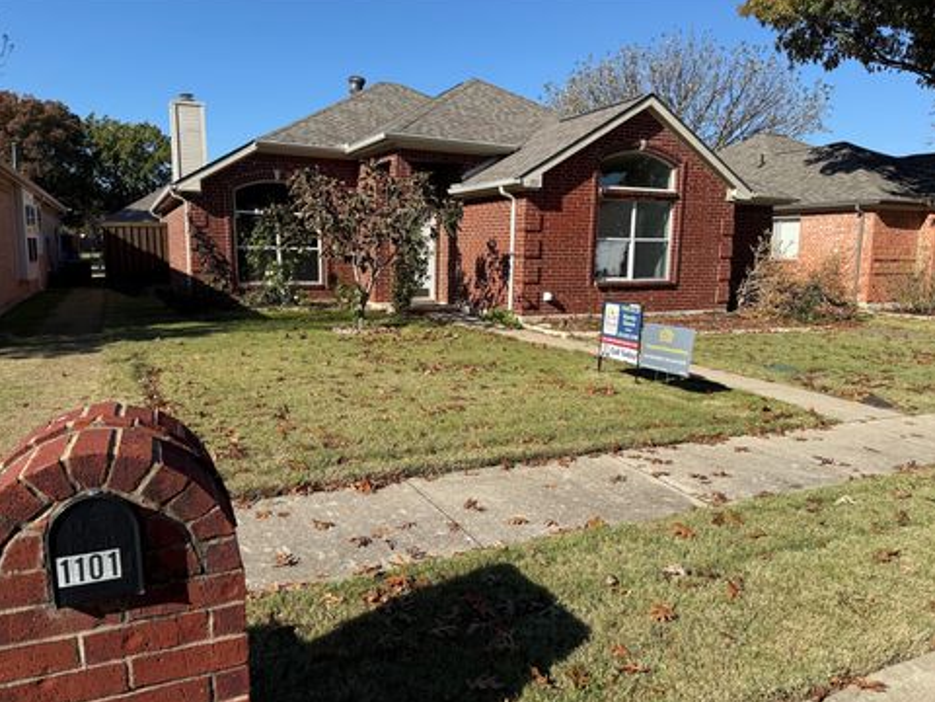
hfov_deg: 69.4
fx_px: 675
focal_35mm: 25
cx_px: 452
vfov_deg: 54.9
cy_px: 356
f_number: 1.78
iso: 80
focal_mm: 6.76
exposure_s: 1/3759
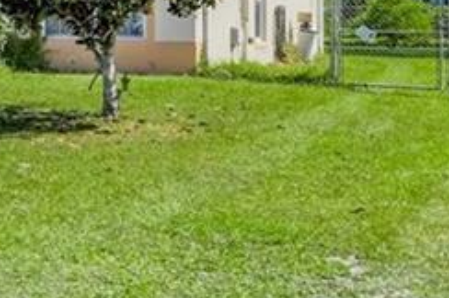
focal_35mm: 105
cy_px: 17
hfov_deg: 16.1
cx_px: -383
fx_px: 1308
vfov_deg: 12.9
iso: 250
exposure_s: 1/60
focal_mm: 16
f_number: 9
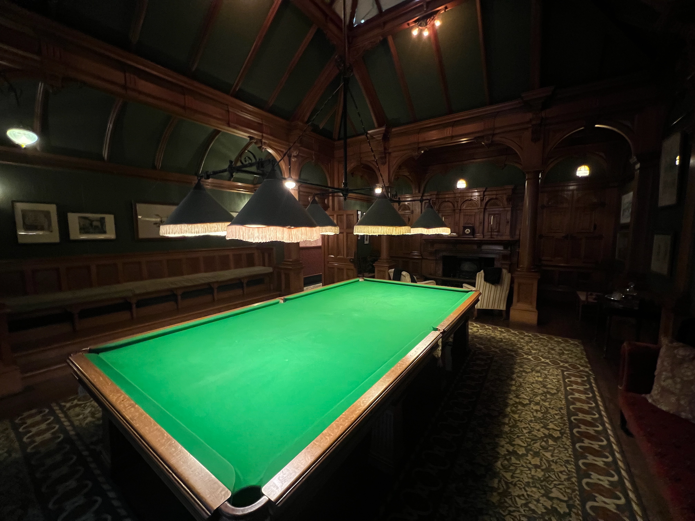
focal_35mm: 13
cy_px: 260
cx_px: 348
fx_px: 261
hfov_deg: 106.2
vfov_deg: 89.9
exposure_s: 1/50
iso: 640
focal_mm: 1.57
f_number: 1.8
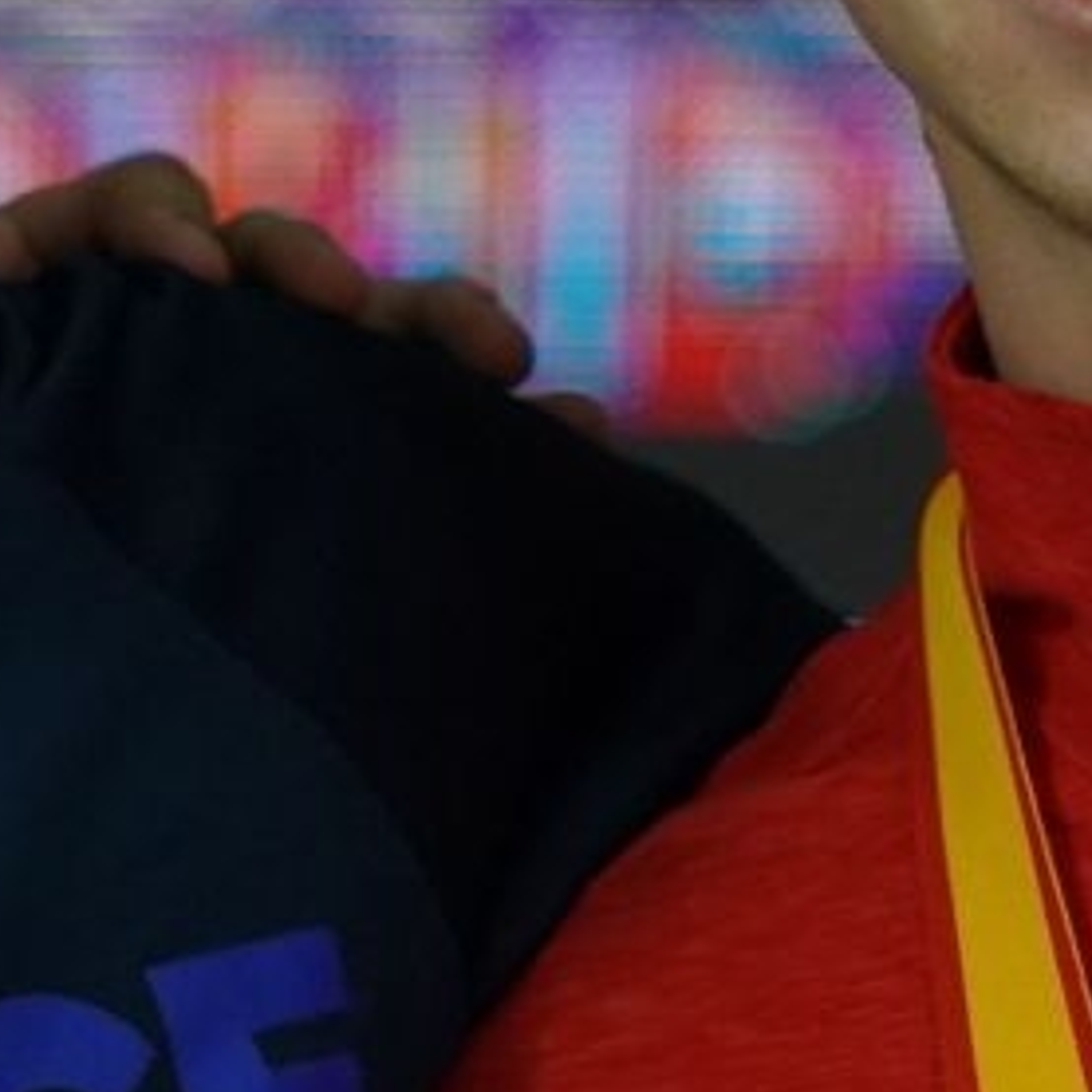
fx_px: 78947
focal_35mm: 2212
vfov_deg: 0.8
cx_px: 394
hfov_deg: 0.8
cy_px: 319
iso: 2500
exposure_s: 1/500
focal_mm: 400
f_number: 2.8
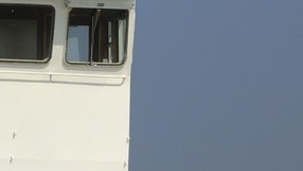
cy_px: 138
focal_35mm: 615
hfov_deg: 3.5
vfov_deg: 2.0
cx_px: -477
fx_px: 4942
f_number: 8
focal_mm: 70
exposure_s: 1/400
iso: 100
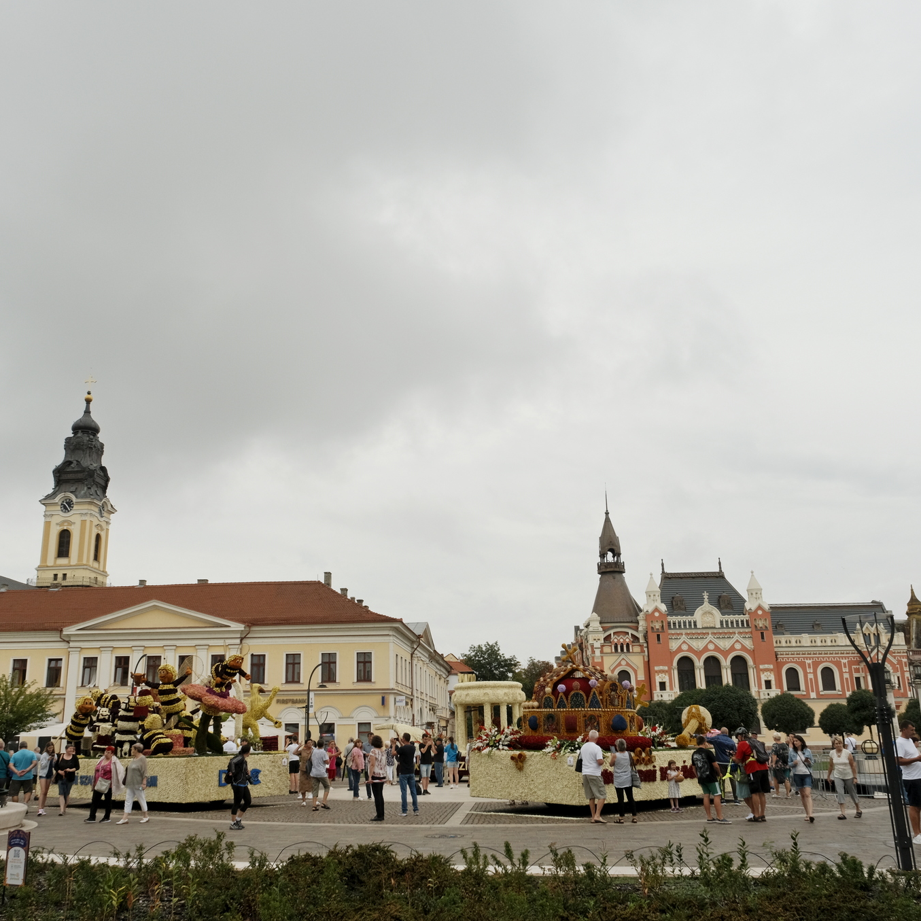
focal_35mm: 31
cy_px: 464
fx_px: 933
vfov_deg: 52.5
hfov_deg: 52.4
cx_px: 412
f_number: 9
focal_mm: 16
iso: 320
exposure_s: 1/250
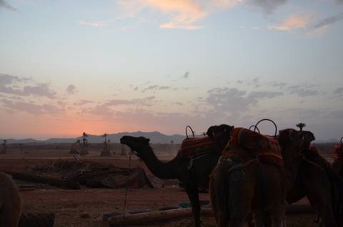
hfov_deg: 41.2
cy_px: 114
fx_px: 456
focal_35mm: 48
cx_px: 172
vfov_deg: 28.0
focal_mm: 32
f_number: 5.6
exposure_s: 1/125
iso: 400
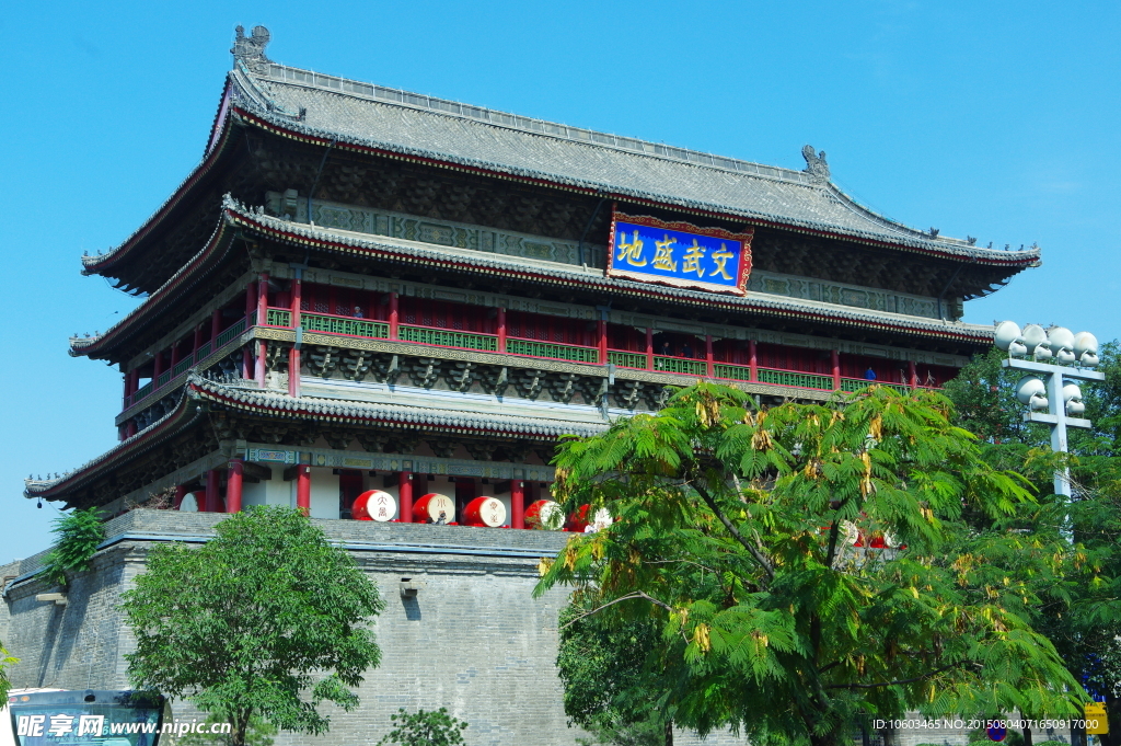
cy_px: 373
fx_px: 1431
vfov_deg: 29.2
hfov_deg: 42.8
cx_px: 560
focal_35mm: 46
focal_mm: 31
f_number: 13
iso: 200
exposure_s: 1/160
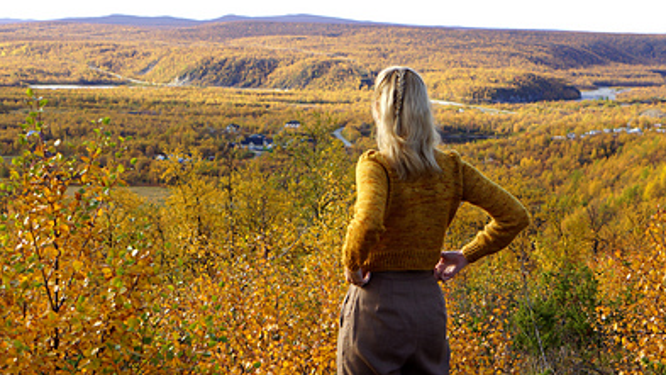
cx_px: 407
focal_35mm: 100
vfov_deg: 12.1
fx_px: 1766
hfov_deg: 21.3
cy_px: 210
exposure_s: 1/100
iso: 100
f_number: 8
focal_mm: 50
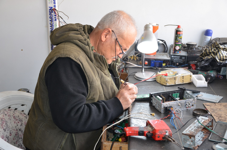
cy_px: 75
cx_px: 114
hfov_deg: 37.9
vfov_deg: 25.6
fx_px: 330
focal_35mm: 52
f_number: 4.2
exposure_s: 1/125
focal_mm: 35
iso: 400
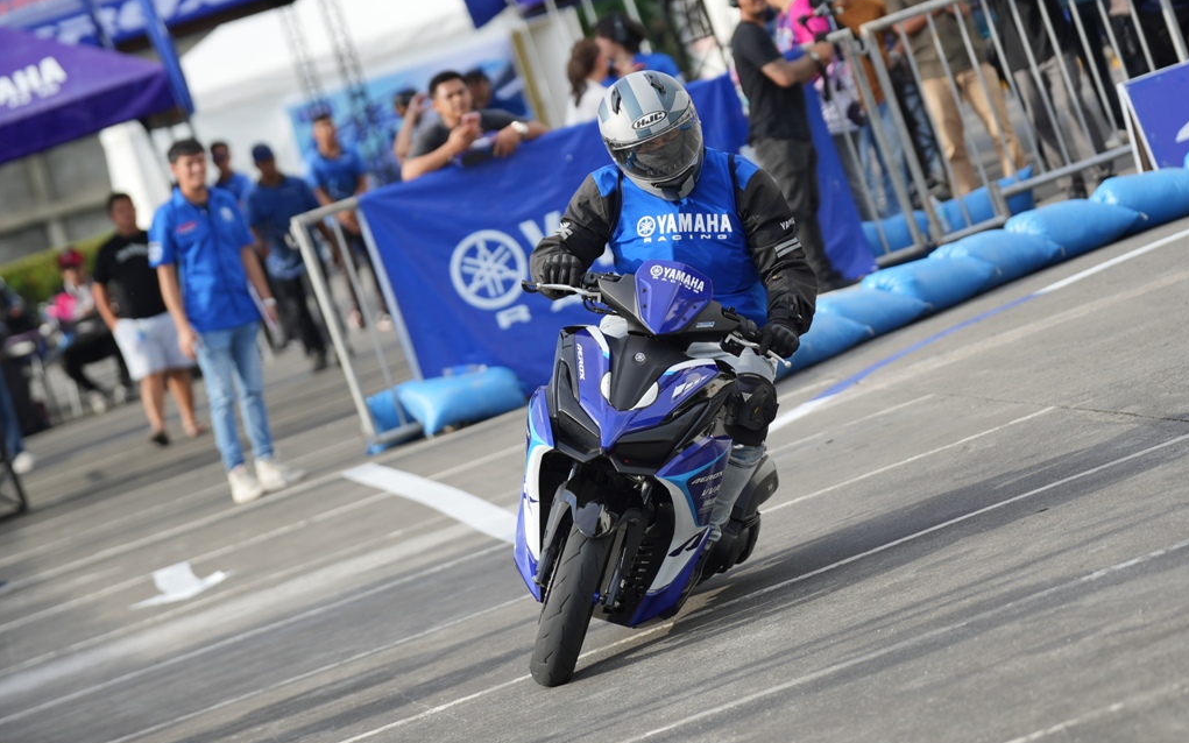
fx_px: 5865
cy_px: 376
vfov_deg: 7.2
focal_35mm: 181
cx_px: 595
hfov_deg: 11.6
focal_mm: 118
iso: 100
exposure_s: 1/800
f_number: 2.8
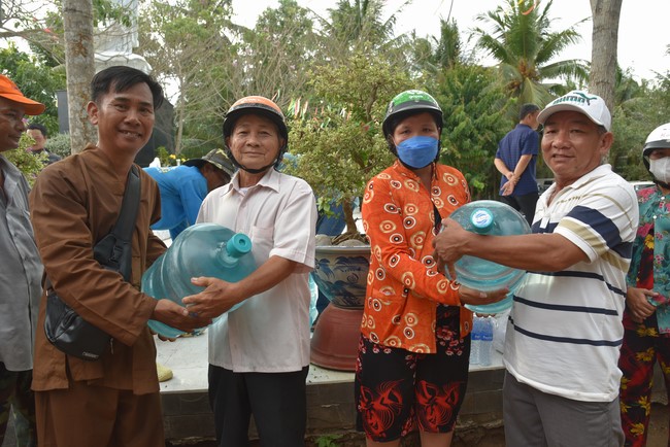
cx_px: 335
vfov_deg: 53.2
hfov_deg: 73.7
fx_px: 447
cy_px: 224
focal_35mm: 24
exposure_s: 1/160
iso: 400
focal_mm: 24
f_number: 6.3
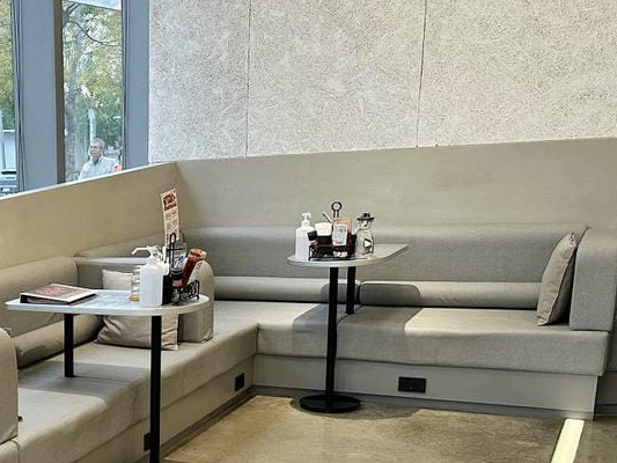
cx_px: -59
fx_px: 963
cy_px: 435
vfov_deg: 26.0
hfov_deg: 31.6
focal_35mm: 54
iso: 160
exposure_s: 1/118
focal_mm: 6.86
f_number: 1.78
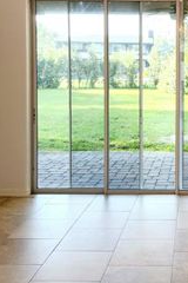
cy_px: 97
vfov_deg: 37.2
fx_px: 415
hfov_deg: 24.6
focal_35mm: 53
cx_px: 176
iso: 20
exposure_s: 1/60.2
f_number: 1.8
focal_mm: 5.4
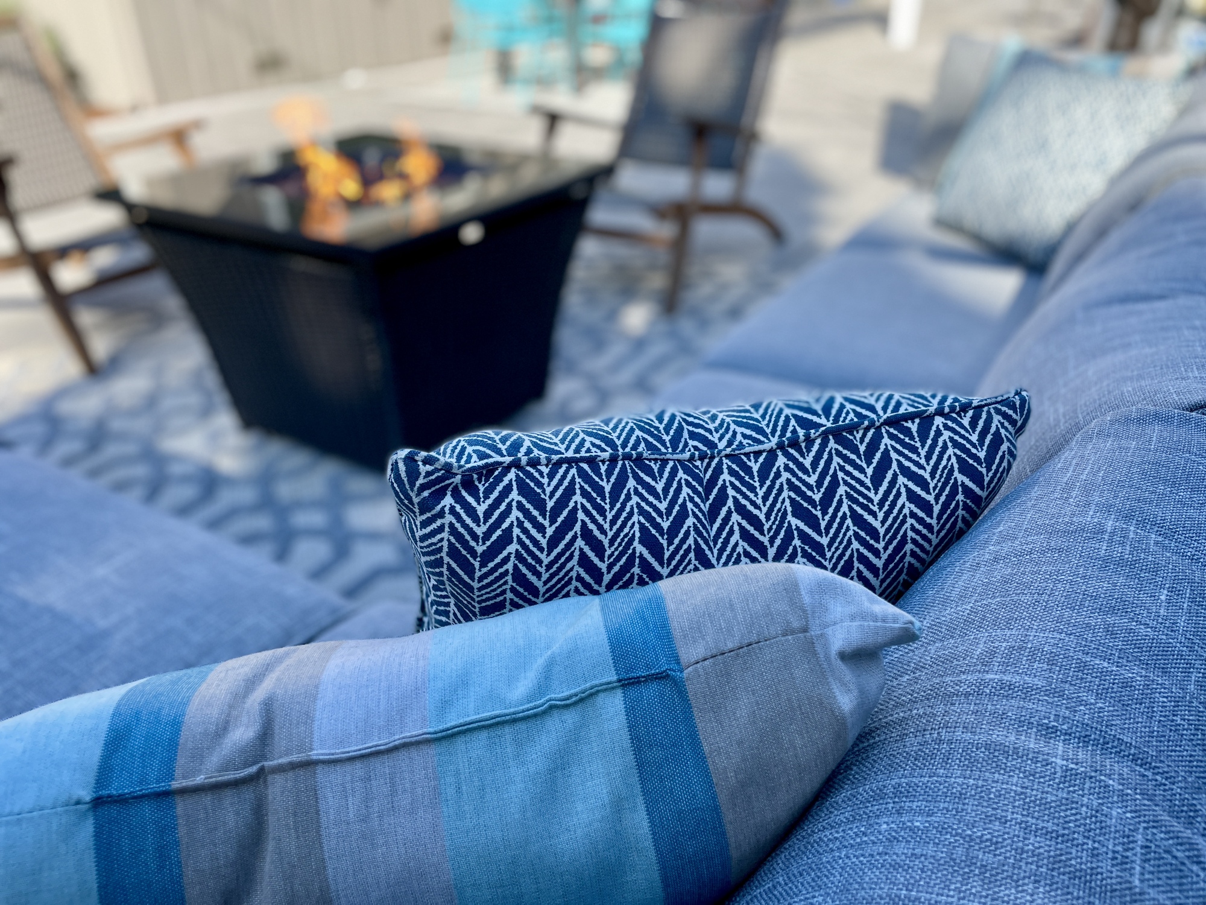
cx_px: 603
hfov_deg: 67.3
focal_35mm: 26
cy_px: 452
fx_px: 906
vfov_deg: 53.1
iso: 32
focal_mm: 4.2
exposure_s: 1/861
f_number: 1.6
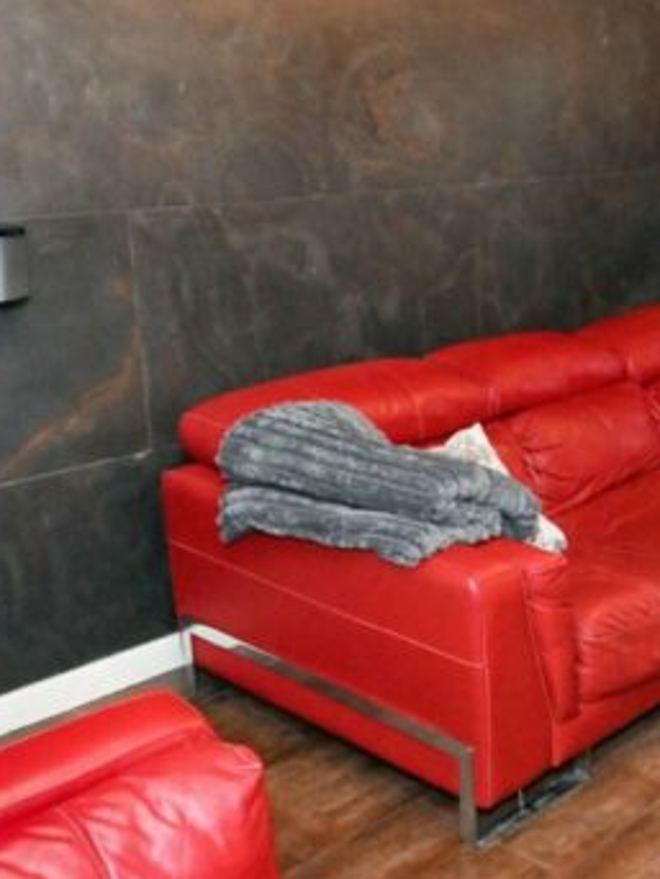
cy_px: 502
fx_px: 1168
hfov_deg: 31.0
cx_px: 501
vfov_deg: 41.1
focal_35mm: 46
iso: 6400
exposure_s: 1/60
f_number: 10
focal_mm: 16
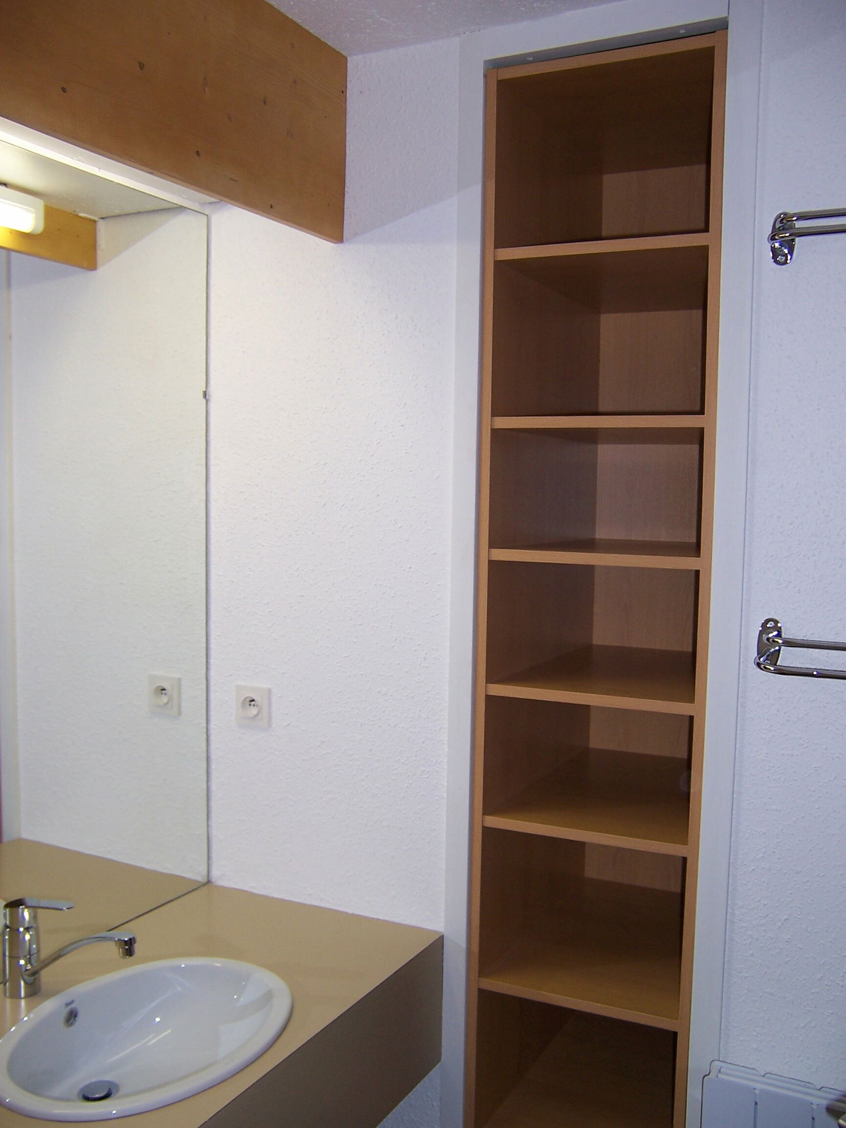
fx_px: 1075
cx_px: 423
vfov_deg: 55.4
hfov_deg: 42.9
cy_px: 564
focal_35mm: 33
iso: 80
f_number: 2.8
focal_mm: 5.5
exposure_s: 1/60
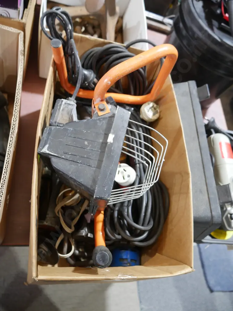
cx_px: 116
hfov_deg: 49.8
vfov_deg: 63.4
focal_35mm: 28
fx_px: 251
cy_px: 156
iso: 1000
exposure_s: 1/60
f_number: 3.5
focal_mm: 14
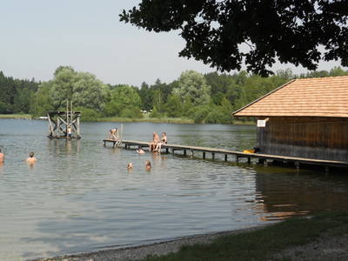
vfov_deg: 27.0
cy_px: 130
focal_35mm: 54
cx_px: 174
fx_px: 543
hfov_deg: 35.5
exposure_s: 1/400
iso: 80
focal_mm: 9.8
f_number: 4.8
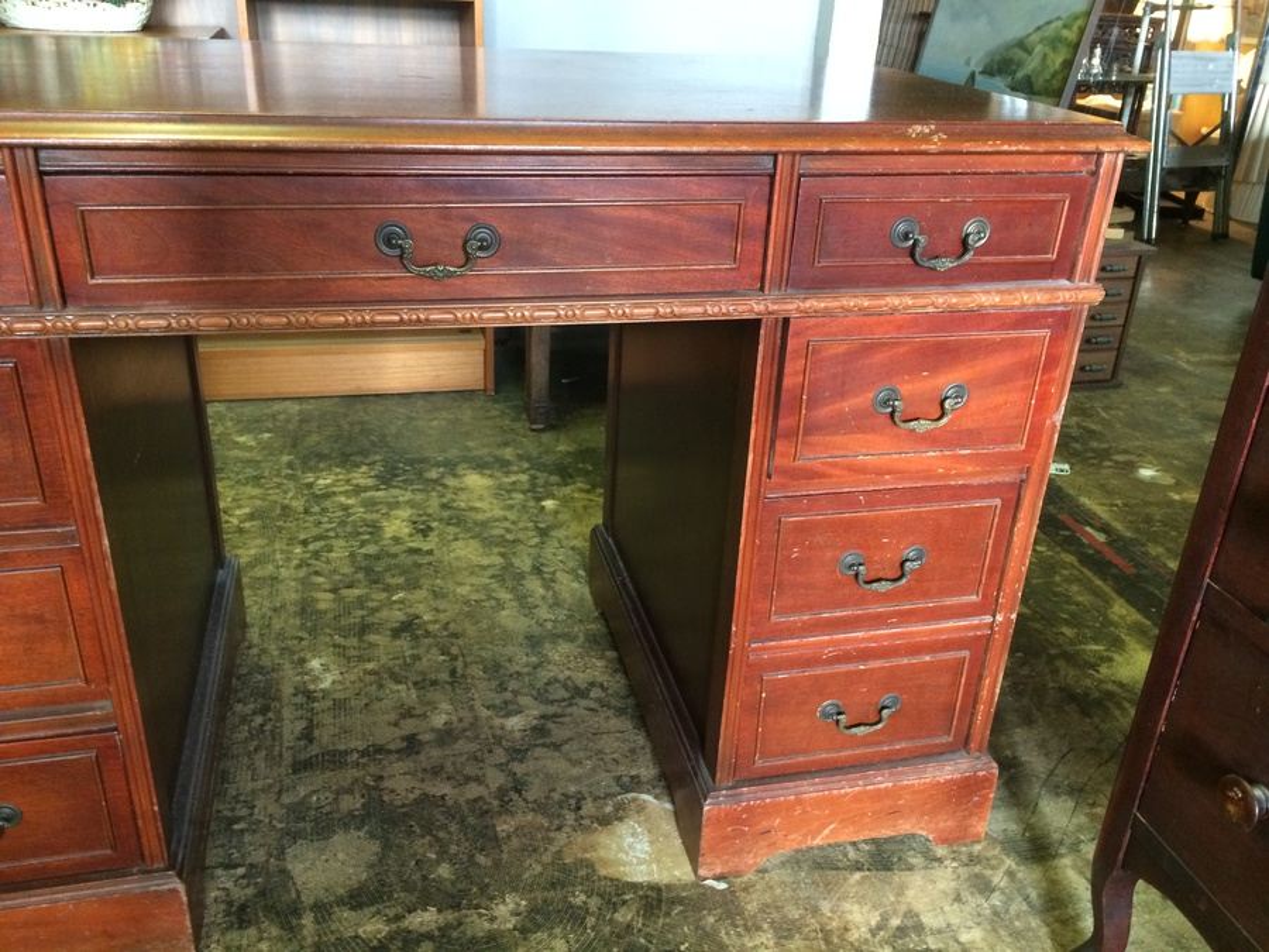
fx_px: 1100
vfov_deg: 46.8
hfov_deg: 60.0
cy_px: 476
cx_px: 634
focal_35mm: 30
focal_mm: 4.12
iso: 320
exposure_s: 1/24
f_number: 2.2
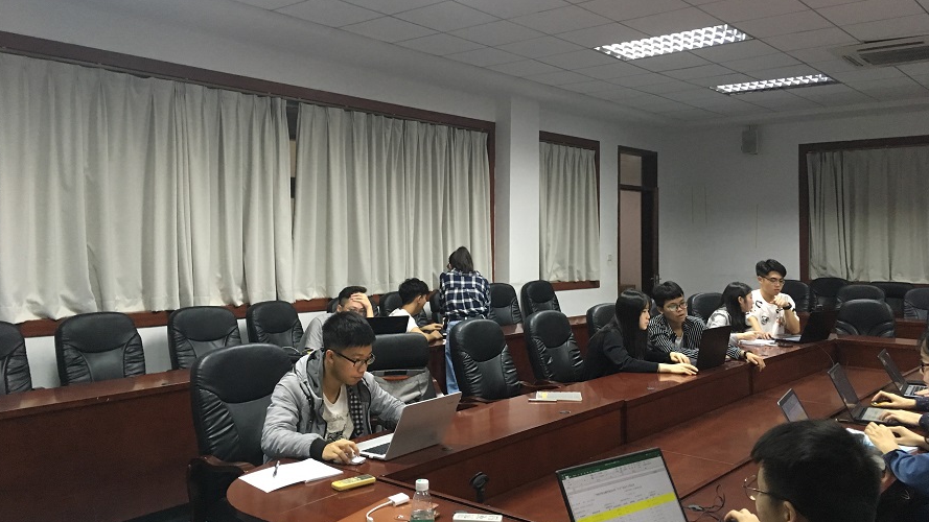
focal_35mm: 32
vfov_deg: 36.6
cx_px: 465
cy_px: 212
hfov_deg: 61.0
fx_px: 788
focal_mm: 4.15
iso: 200
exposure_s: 1/20
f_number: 2.2
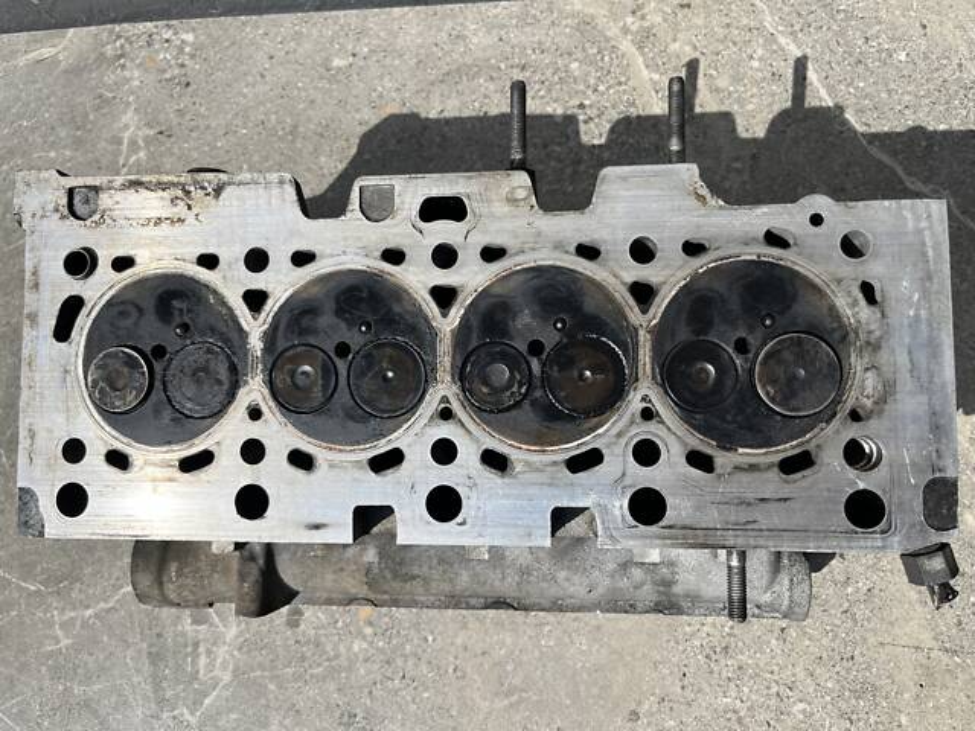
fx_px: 732
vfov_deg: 53.1
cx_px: 488
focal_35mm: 26
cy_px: 366
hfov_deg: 67.3
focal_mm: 5.1
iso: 50
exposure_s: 1/4310
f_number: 1.6
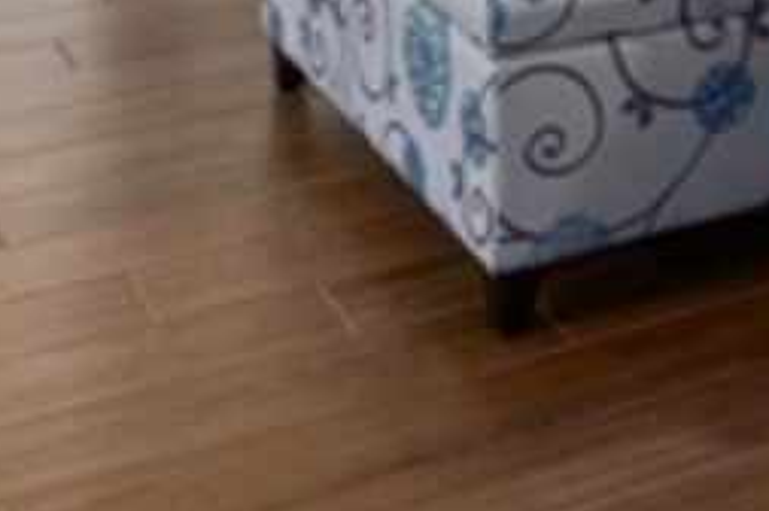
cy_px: -614
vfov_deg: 13.0
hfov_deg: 22.6
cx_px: 802
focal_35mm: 86
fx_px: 1835
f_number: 8
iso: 320
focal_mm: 17
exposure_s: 1.3
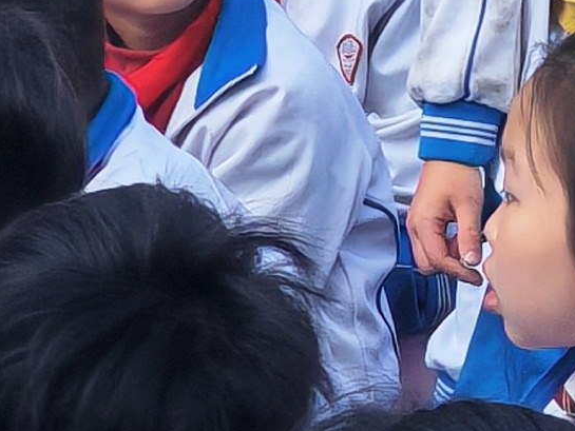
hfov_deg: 4.0
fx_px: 8158
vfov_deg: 3.0
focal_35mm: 491
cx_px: 605
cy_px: -459
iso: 50
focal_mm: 8.67
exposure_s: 1/240
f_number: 2.4
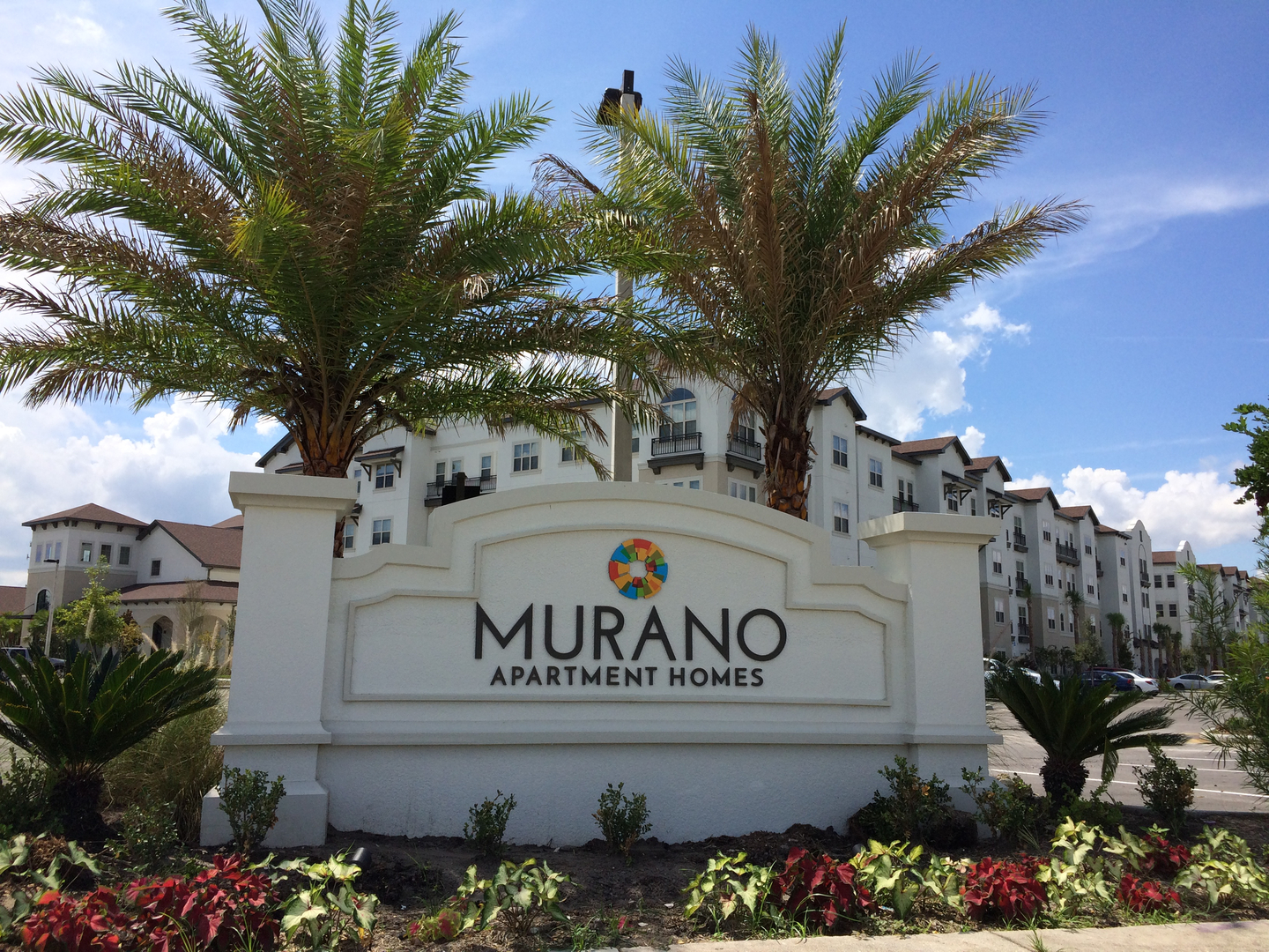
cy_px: 476
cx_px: 634
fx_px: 1063
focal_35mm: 29
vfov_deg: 48.2
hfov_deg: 61.7
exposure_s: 1/2740
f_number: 2.2
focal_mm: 4.15
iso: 32
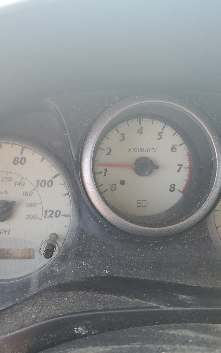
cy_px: 177
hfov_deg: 34.4
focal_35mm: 37
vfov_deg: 52.7
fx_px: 357
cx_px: 108
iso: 50
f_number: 1.5
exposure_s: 1/120
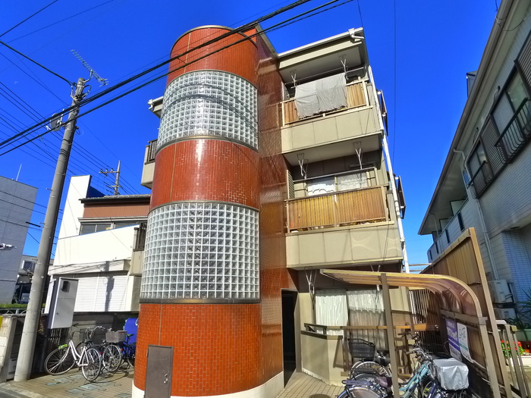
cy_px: 199
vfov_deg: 56.8
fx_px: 368
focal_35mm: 24
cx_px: 266
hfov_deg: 71.6
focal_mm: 5.1
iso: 400
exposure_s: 1/800
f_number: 4
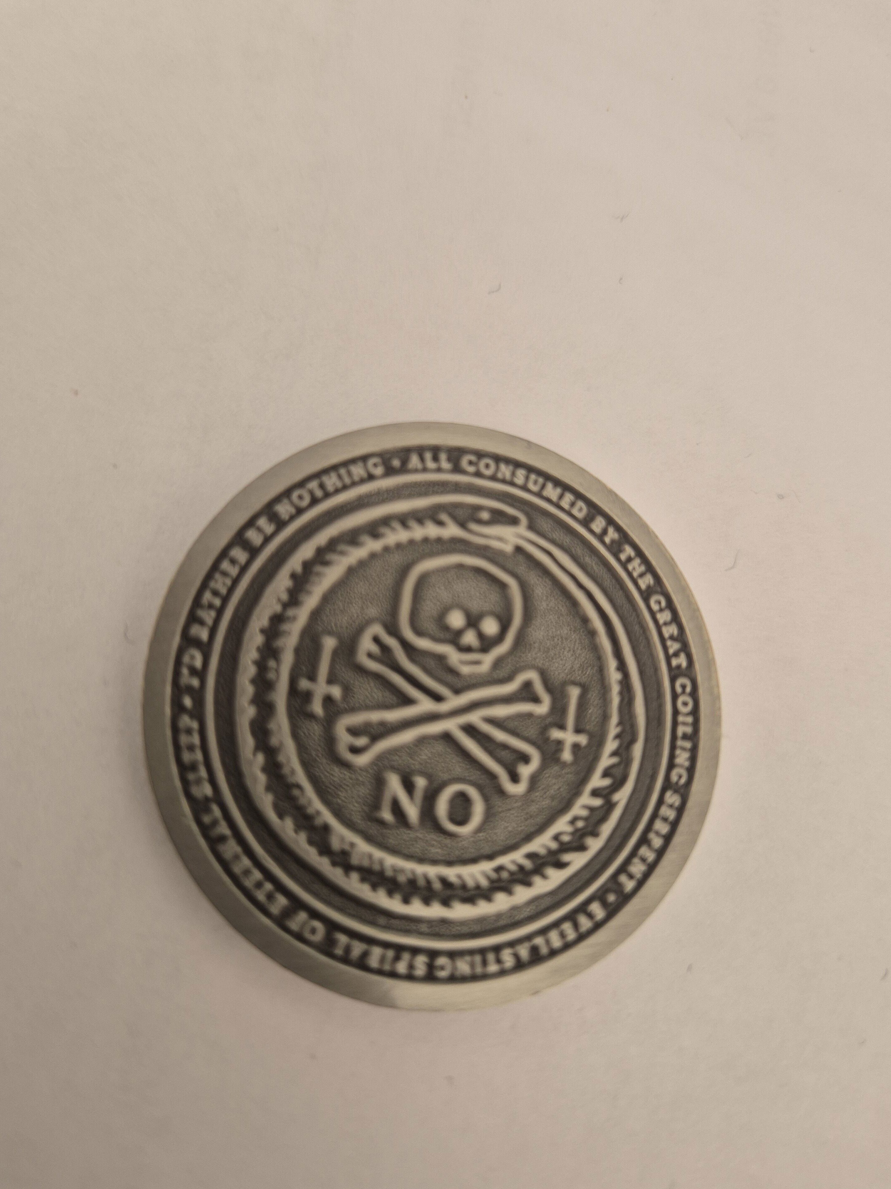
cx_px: 459
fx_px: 824
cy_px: 597
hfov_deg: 56.8
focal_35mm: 24
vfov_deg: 71.6
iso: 64
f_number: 1.8
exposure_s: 1/54
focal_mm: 5.4
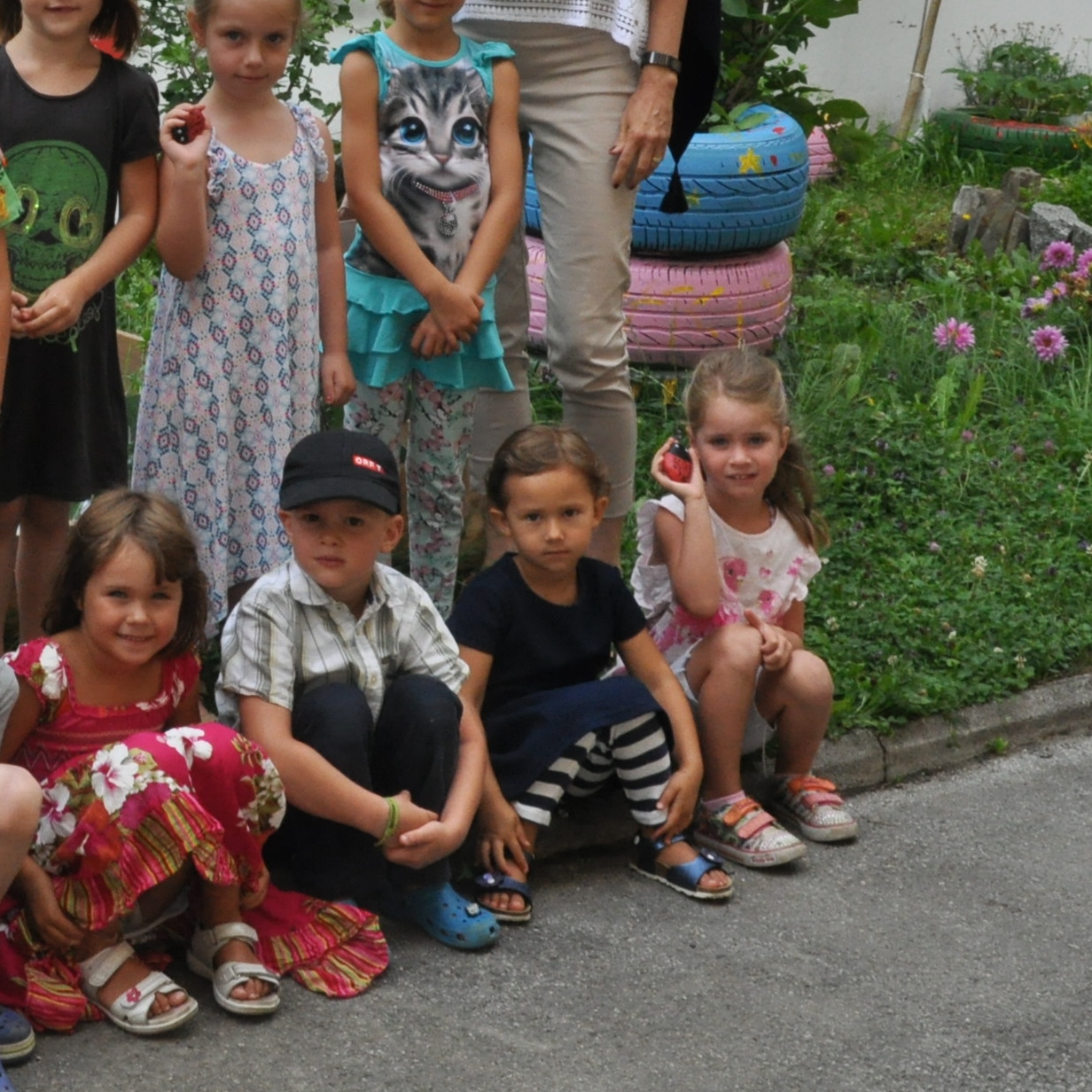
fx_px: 2966
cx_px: 6
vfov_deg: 20.7
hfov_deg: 20.2
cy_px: 239
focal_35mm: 83
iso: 1000
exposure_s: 1/200
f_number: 16
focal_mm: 25
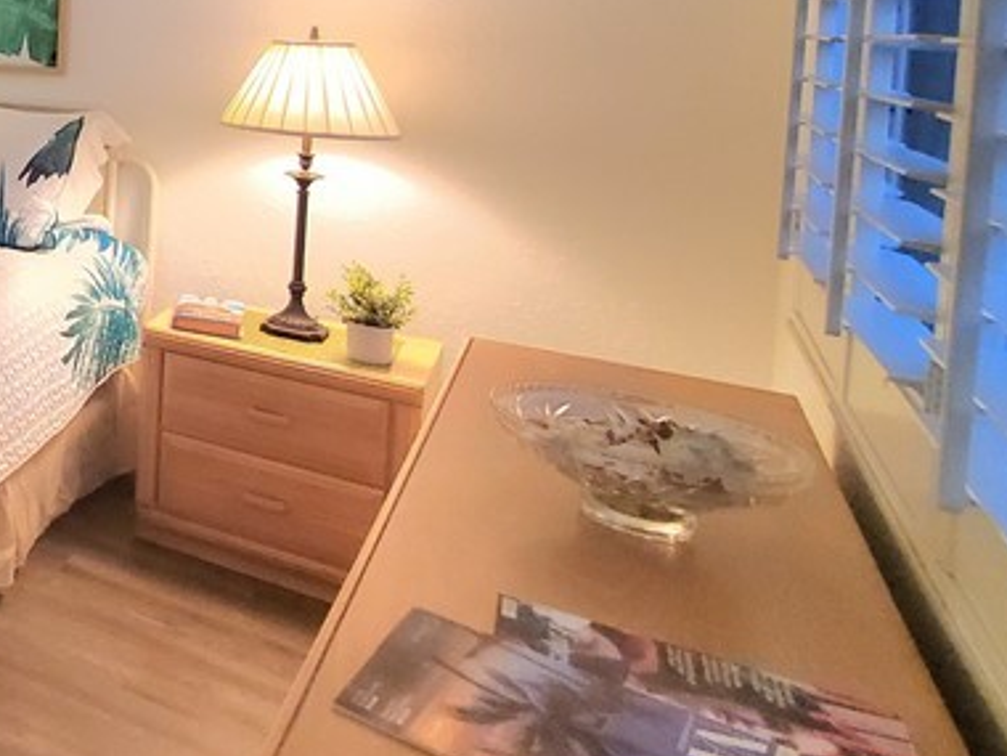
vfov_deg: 37.1
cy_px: 27
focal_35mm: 35
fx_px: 1018
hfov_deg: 36.0
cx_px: -289
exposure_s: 1/30
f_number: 2.2
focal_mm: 1.8
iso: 500
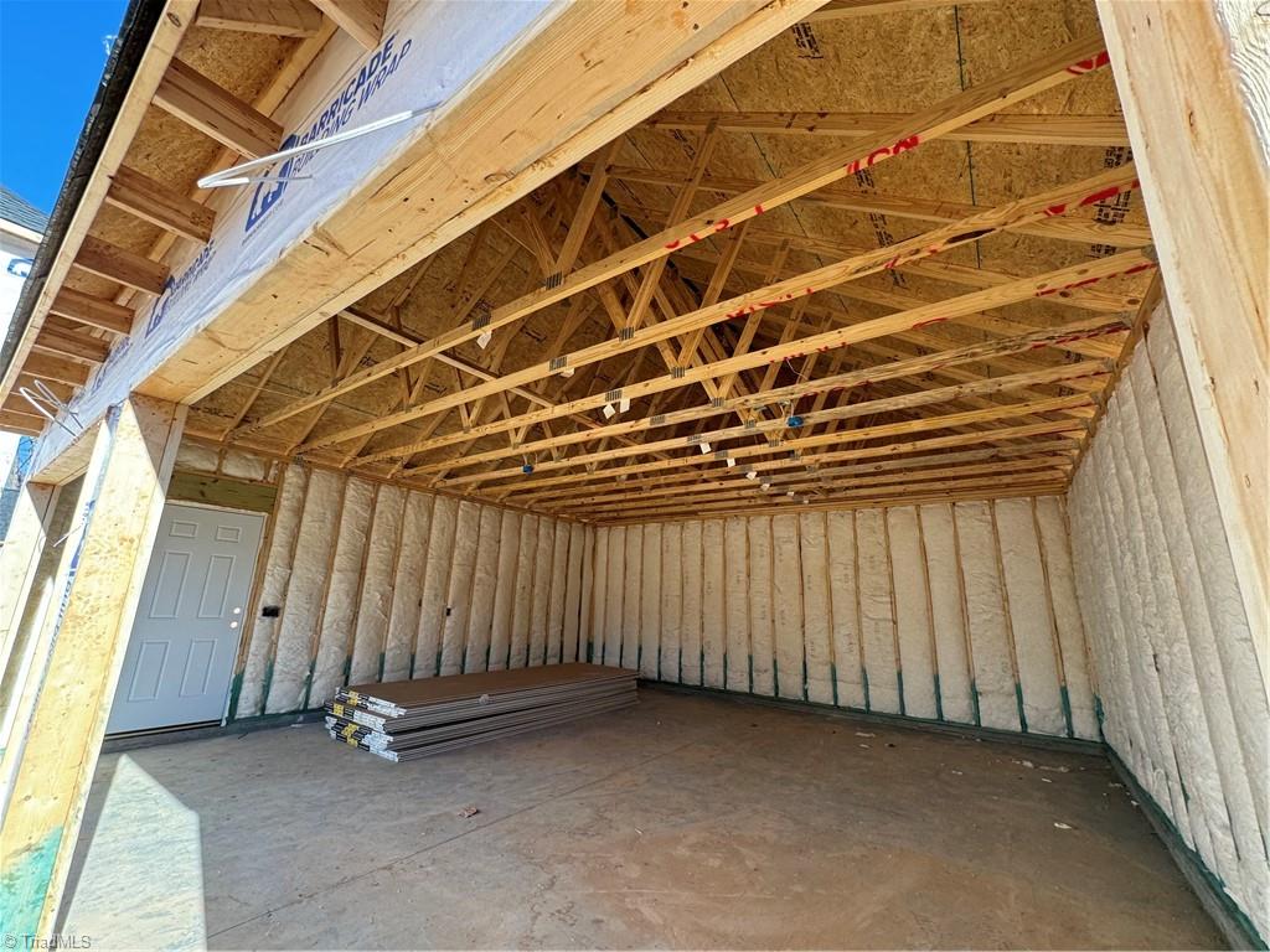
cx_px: 635
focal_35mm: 14
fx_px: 514
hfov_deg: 102.1
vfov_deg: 85.7
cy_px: 476
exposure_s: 1/148
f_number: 2.2
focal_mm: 2.22
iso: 40
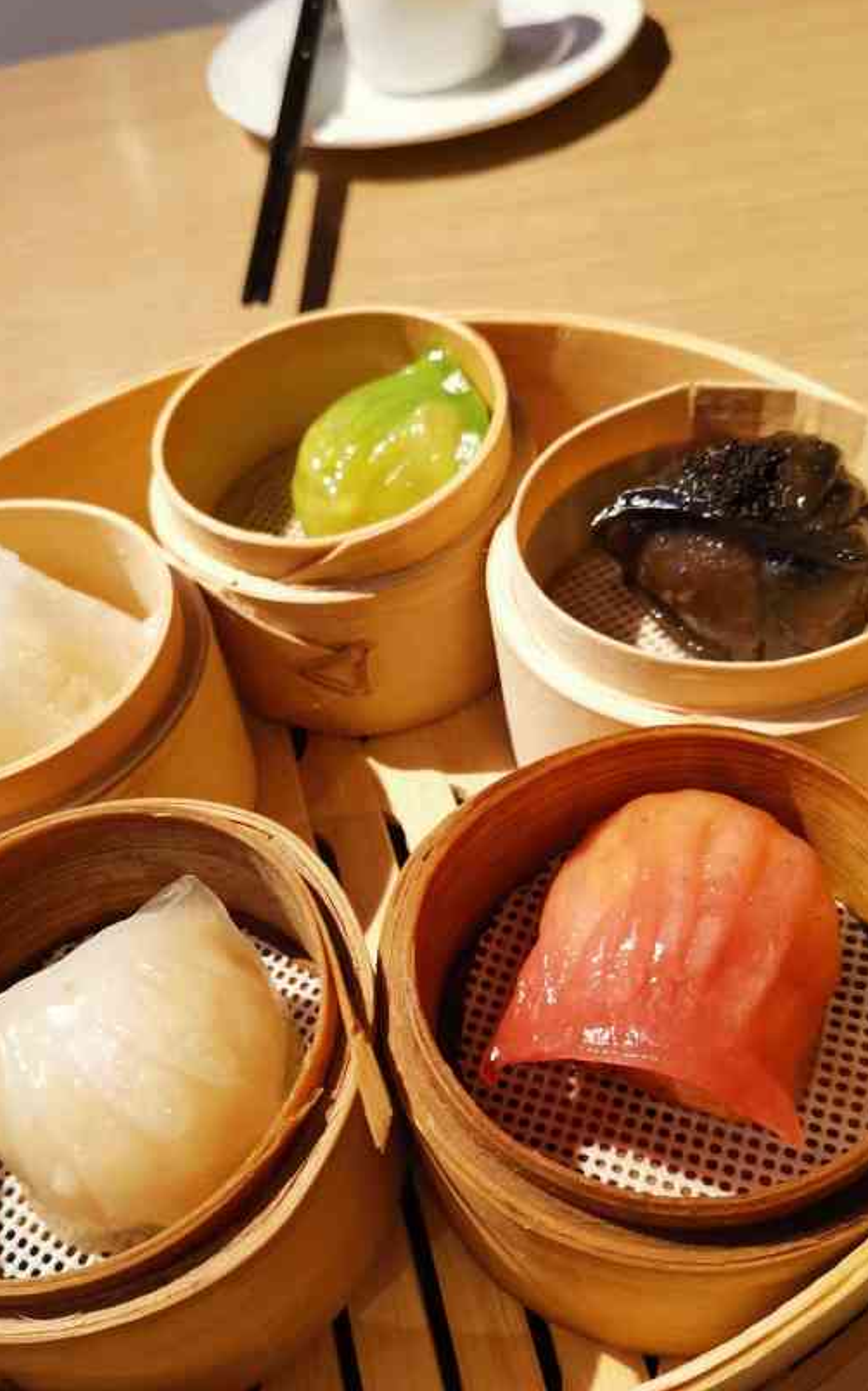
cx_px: 375
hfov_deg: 39.3
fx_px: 1212
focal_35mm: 32
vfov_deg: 59.6
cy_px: 733
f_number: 1.8
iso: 320
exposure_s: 1/50
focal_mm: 5.5
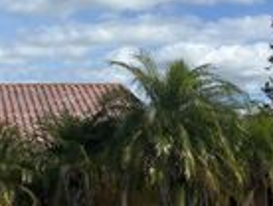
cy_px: 150
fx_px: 743
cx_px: -59
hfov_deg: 19.5
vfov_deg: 15.7
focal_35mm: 94
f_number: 1.6
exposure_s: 1/4854
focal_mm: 5.96
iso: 50
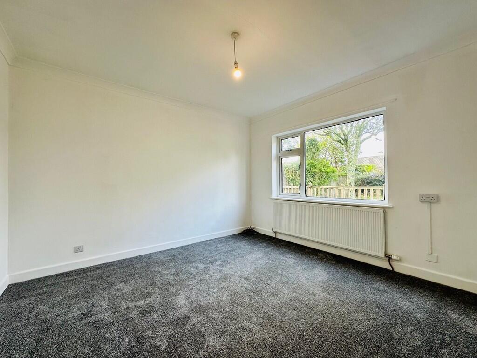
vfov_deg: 85.7
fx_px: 193
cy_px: 179
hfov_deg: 102.1
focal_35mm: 14
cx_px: 238
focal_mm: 2.22
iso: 64
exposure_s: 1/100
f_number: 2.2
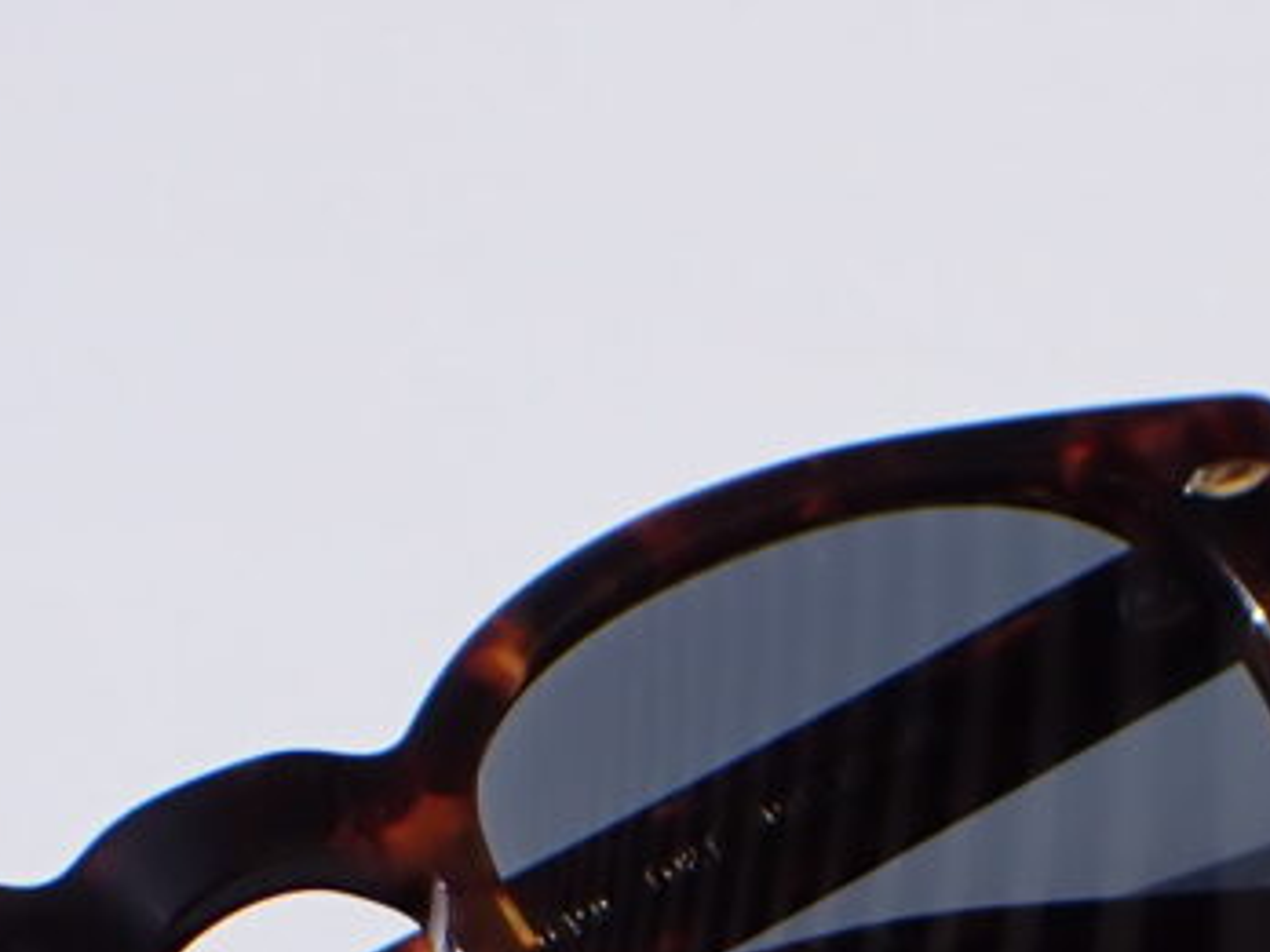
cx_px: 963
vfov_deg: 10.7
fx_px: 4806
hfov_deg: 15.0
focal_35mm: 131
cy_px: 1609
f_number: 10
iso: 100
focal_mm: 6.83
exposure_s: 1/200
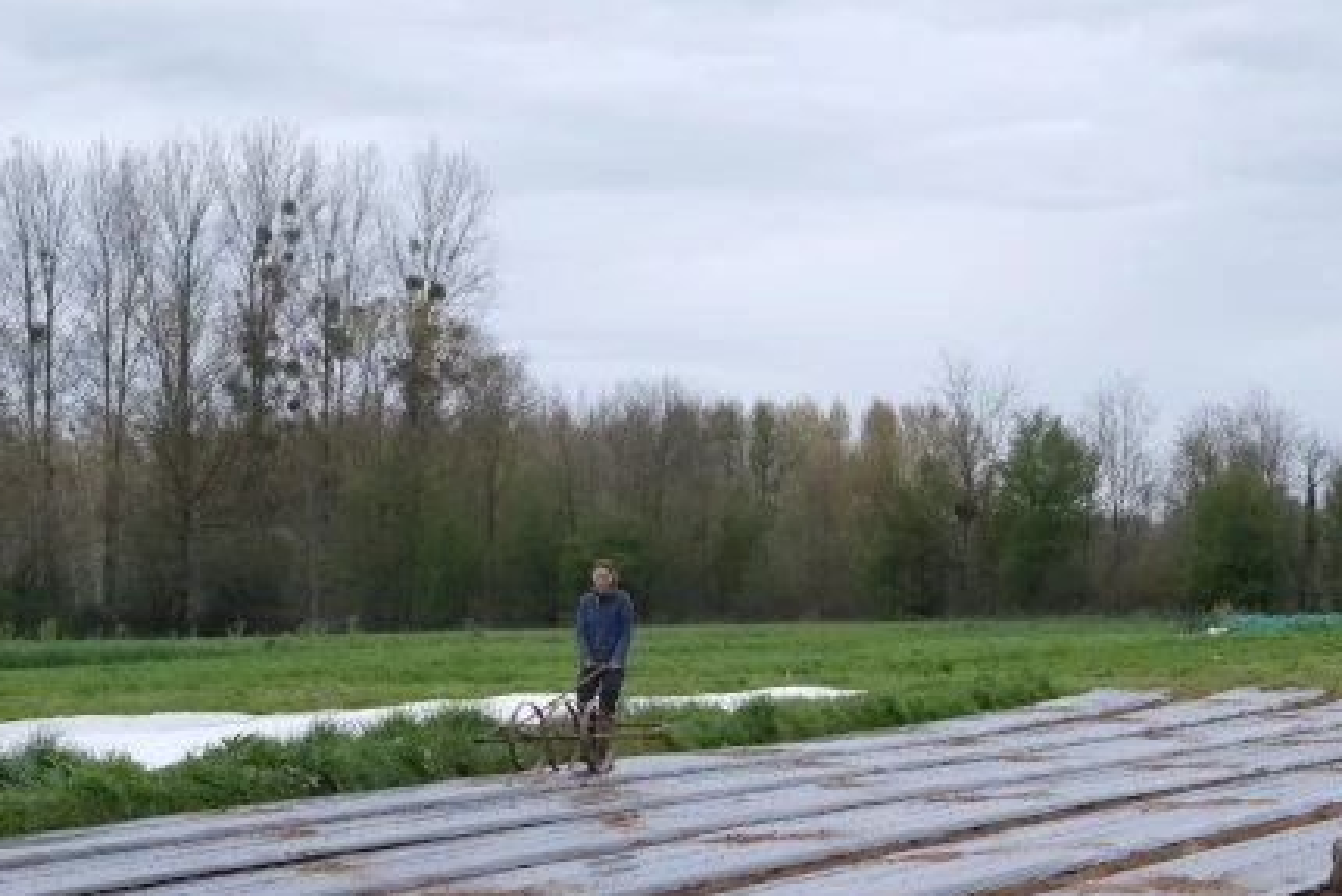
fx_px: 3953
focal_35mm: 106
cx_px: 774
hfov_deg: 19.3
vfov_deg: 12.6
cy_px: 1090
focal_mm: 25.4
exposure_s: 1/500
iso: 2000
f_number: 6.4
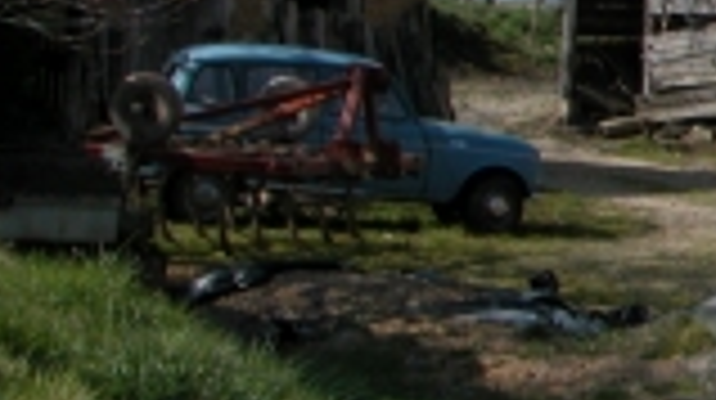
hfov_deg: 11.8
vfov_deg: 7.3
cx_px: 1396
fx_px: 3110
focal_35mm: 164
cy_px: -63
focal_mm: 8.9
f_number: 6.3
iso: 100
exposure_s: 1/348
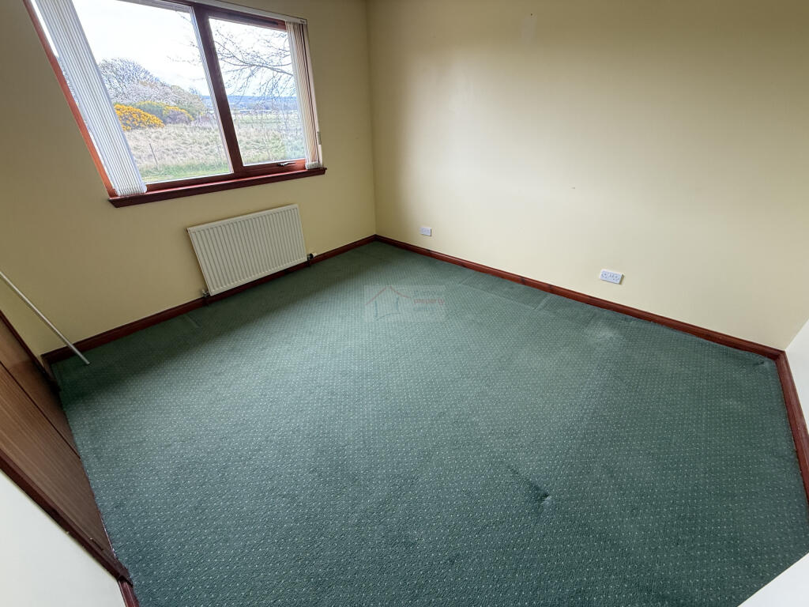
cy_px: 304
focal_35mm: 14
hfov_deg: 102.1
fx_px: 327
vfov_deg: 85.7
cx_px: 404
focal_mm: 2.22
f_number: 2.2
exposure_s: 1/99
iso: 160
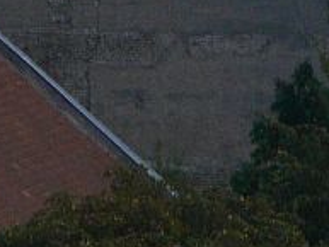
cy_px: -439
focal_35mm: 1346
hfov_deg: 1.5
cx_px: 545
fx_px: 12801
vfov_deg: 1.1
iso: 100
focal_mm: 42
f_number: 5.6
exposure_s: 1/320
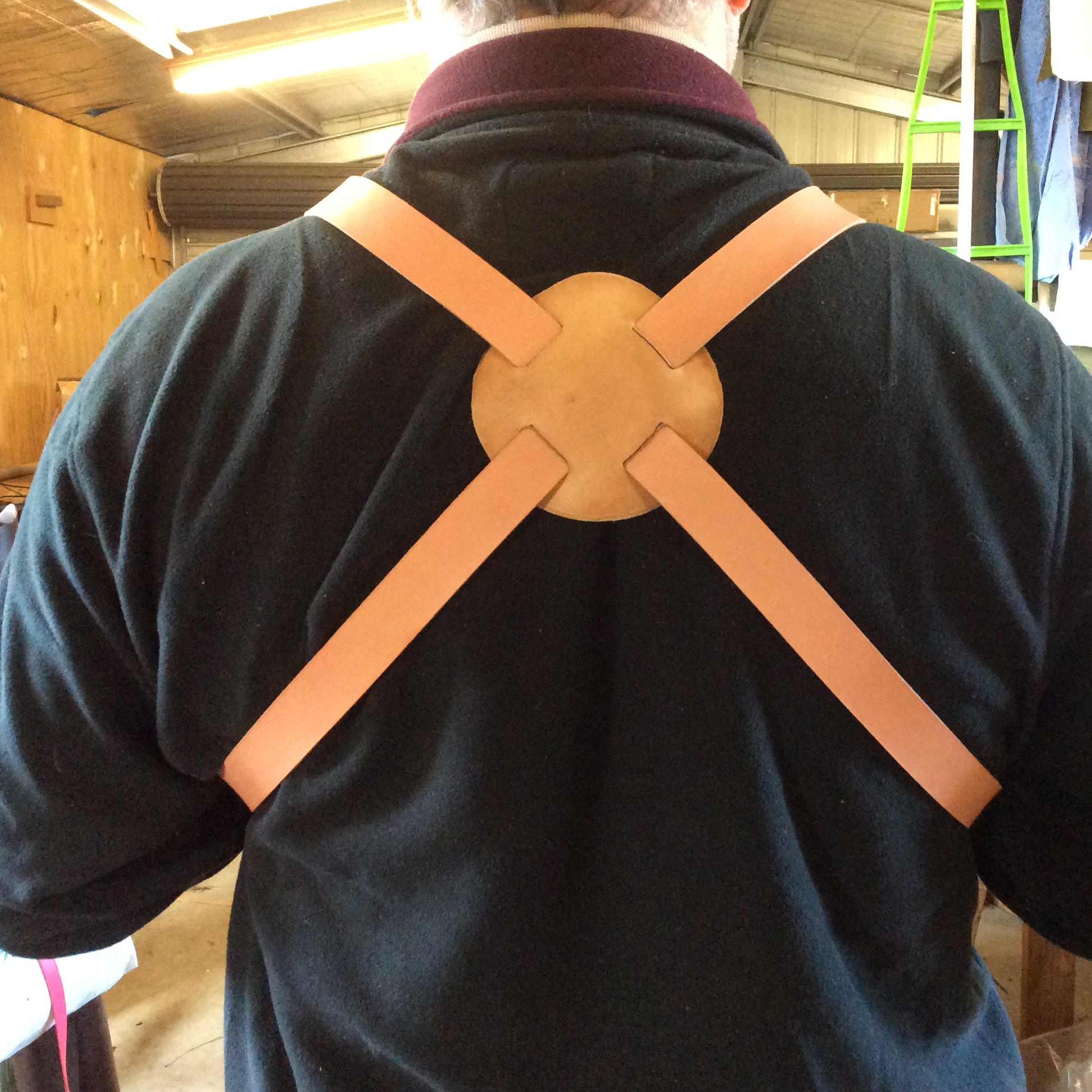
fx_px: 1356
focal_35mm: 38
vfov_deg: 43.9
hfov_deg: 43.8
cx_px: 613
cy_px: 546
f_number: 2.4
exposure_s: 1/25
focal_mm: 3.3
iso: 320
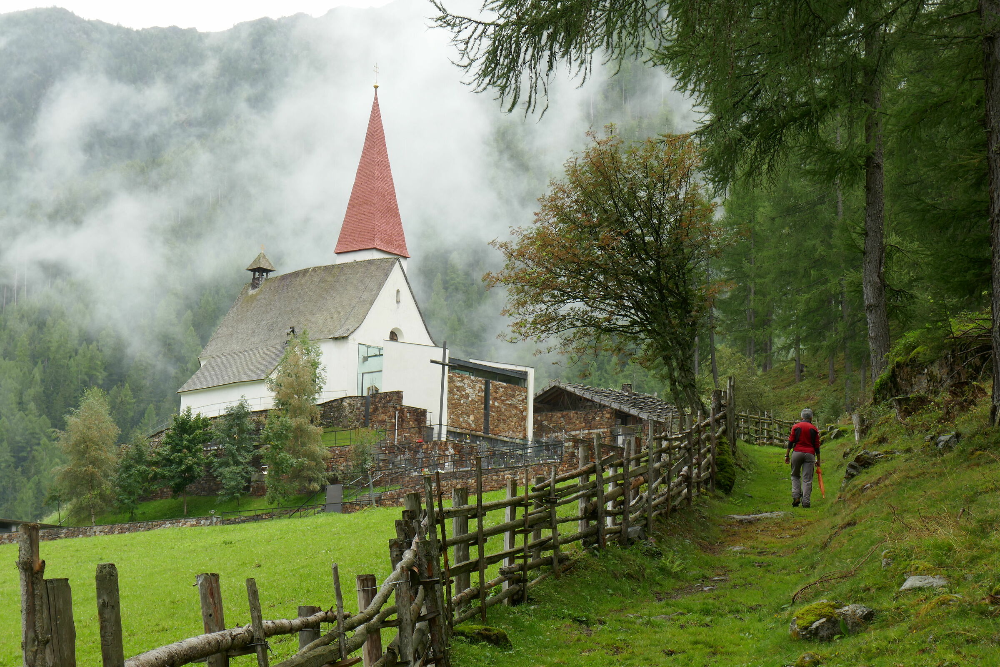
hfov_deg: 24.5
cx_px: 500
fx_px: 2305
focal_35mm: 83
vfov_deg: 16.5
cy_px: 334
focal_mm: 30.3
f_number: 7.1
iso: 125
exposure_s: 1/60
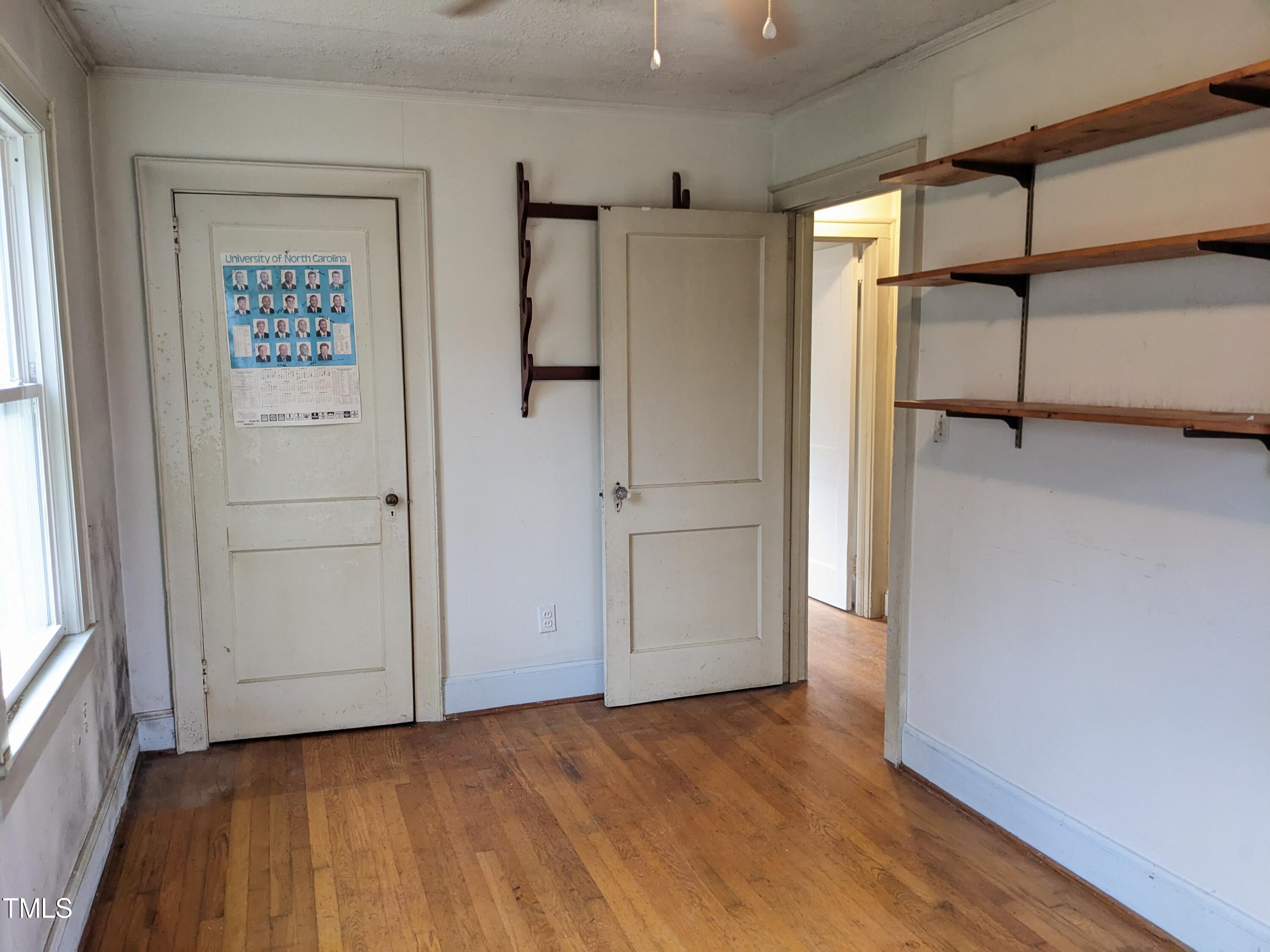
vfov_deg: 51.4
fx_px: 991
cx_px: 635
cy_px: 476
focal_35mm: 27
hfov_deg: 65.3
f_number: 1.73
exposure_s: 1/60
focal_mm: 4.38
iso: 394
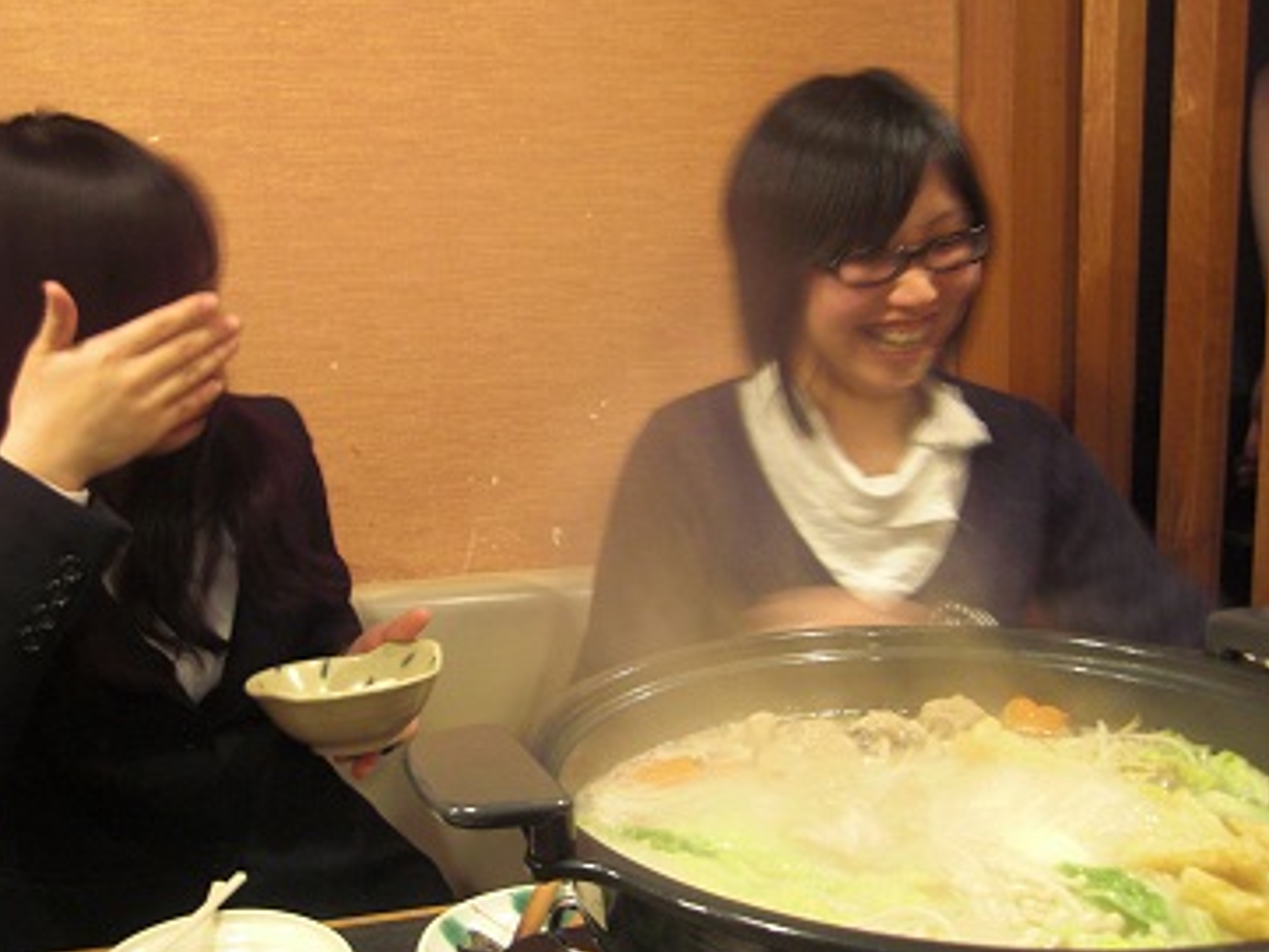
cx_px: 503
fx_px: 1247
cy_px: 515
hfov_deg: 53.5
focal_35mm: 34
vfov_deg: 41.8
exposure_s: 1/4
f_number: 2.6
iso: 200
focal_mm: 4.9
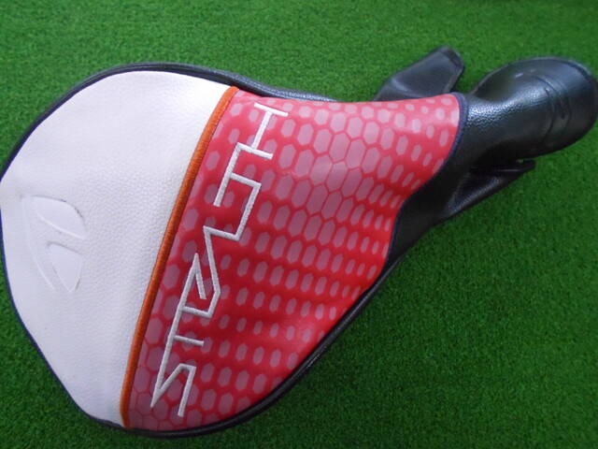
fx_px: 449
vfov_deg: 53.1
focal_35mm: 26
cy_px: 224
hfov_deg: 67.3
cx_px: 299
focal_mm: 4.6
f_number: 3.2
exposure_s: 1/160
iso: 800
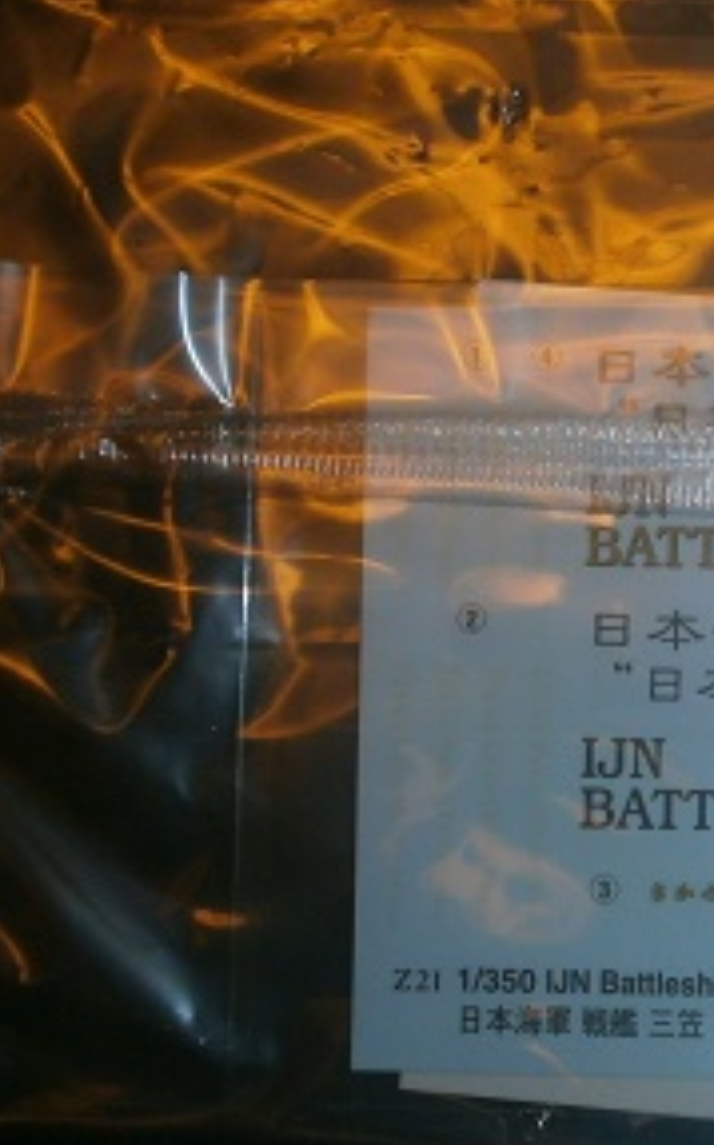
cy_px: 646
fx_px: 2214
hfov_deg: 17.6
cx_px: 830
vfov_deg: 29.0
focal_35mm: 71
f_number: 3.1
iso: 125
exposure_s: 1/30
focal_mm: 5.8
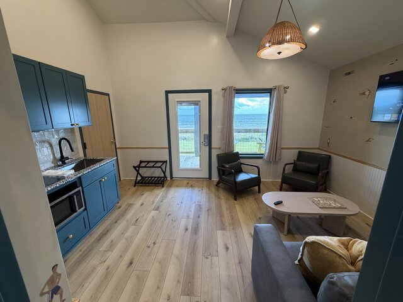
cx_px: 202
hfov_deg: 102.1
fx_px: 163
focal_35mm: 14
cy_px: 151
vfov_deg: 85.7
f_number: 2.2
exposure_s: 1/120
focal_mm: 2.22
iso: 200
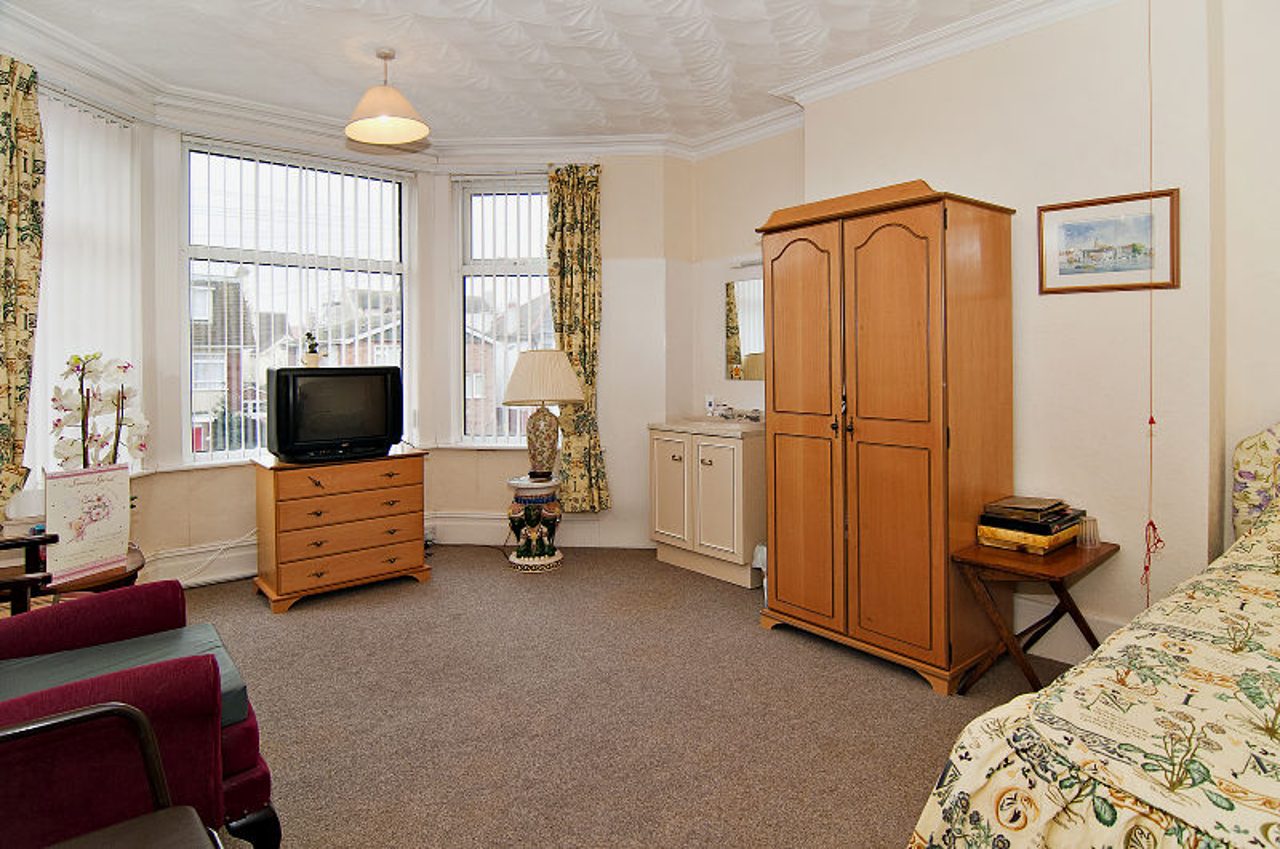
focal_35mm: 18
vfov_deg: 67.2
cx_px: 640
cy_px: 424
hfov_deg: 90.1
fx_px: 639
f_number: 5
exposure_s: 1/60
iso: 200
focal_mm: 12
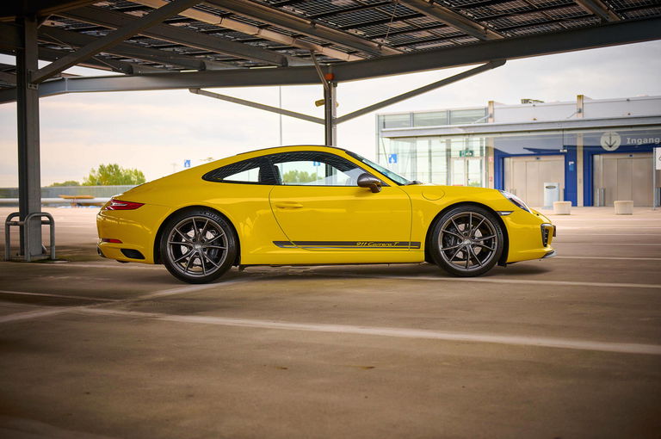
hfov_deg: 43.7
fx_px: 825
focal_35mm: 45
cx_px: 330
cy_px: 220
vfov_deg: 29.8
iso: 800
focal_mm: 45
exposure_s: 1/1600
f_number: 2.8
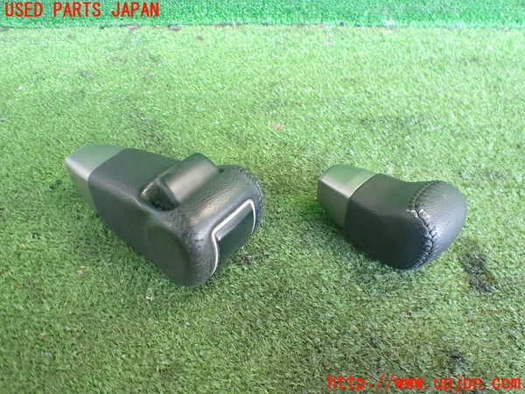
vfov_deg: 46.8
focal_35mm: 30
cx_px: 262
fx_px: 455
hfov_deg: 60.0
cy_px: 197
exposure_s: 1/60
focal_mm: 5.4
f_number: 2.3
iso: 800
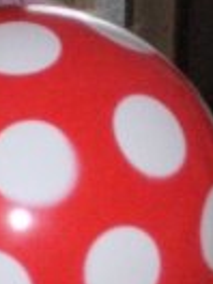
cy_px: -17
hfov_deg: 3.1
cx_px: -142
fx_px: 3913
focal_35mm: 477
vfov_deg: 4.1
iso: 400
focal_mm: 17.4
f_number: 5
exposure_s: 1/60
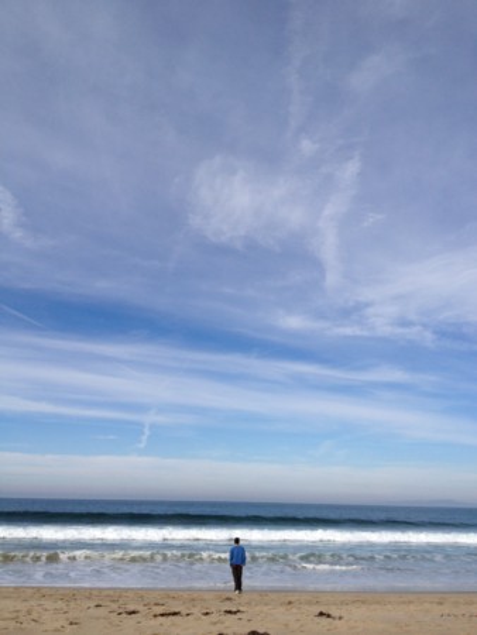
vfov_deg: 52.6
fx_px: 642
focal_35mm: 35
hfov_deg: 40.7
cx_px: 238
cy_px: 318
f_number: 2.4
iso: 64
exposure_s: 1/2632
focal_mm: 4.28
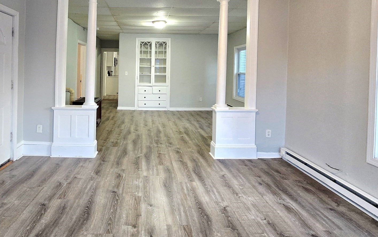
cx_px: 149
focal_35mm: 20
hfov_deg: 83.9
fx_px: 206
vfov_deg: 57.6
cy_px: 70
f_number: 2.2
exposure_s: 1/60.2
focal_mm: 2.2
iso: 640
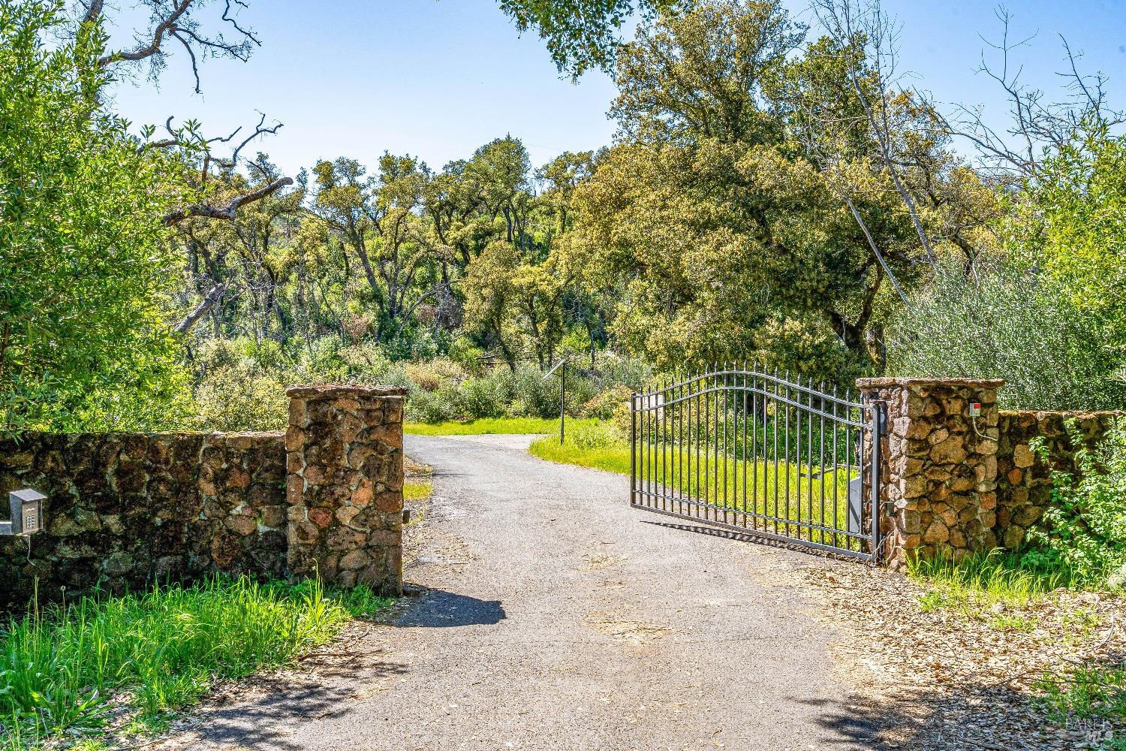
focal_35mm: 33
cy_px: 376
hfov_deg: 57.2
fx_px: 1032
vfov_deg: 40.0
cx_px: 563
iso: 320
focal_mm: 33
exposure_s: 1/400
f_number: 11
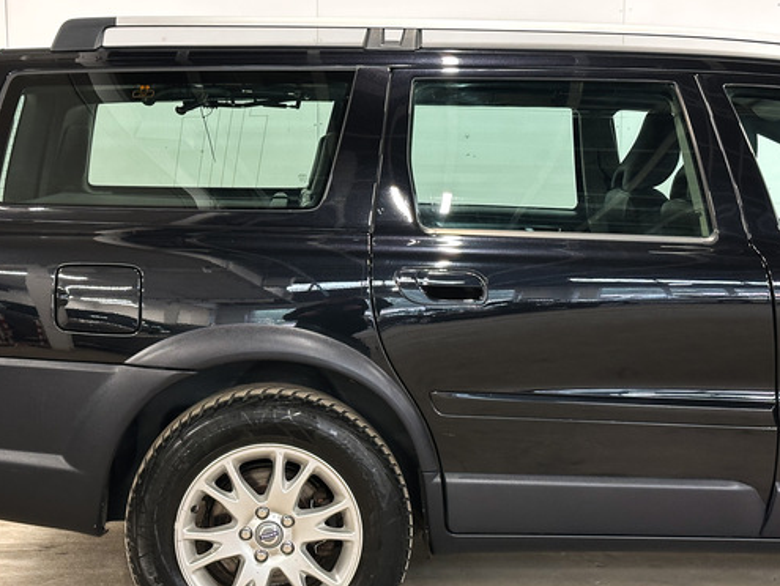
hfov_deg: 30.7
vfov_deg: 23.3
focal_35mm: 63
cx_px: 328
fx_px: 1421
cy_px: 317
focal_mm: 6.86
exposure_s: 1/35
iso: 320
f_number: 1.8
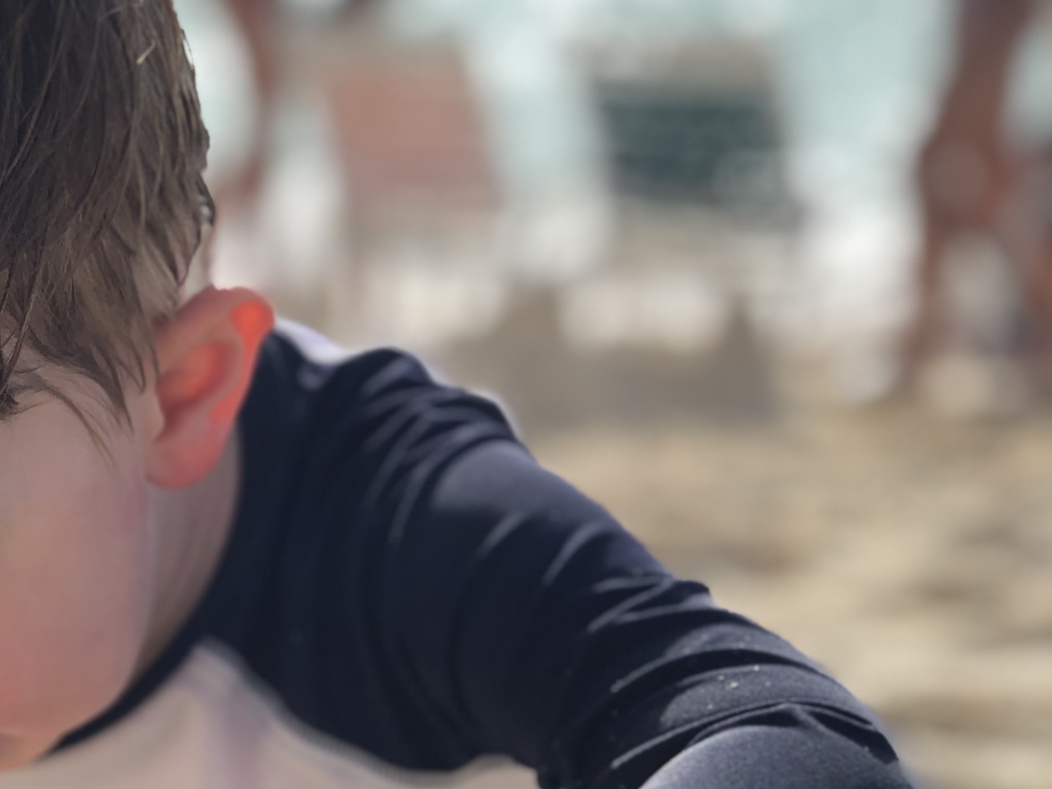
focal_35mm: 125
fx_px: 3799
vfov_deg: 11.8
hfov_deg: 15.6
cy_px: 740
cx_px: 163
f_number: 2.4
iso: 16
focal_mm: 6
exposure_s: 1/1245
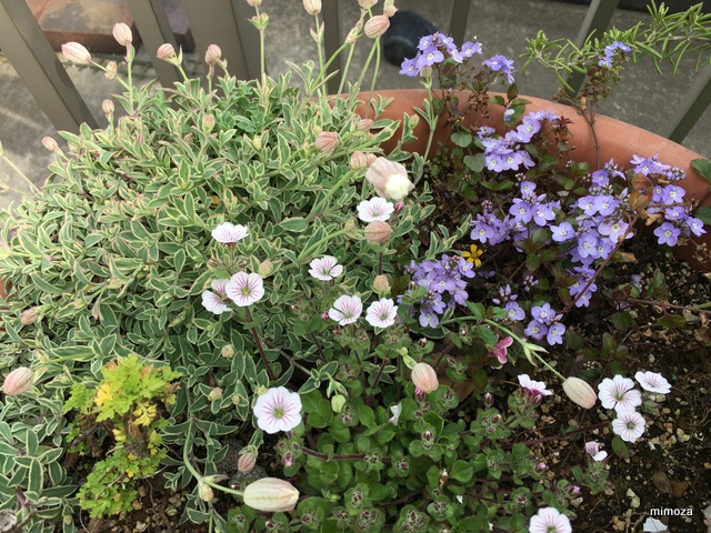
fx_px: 596
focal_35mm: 29
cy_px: 266
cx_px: 356
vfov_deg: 48.2
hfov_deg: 61.7
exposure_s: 1/466
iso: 25
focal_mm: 4.15
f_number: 2.2
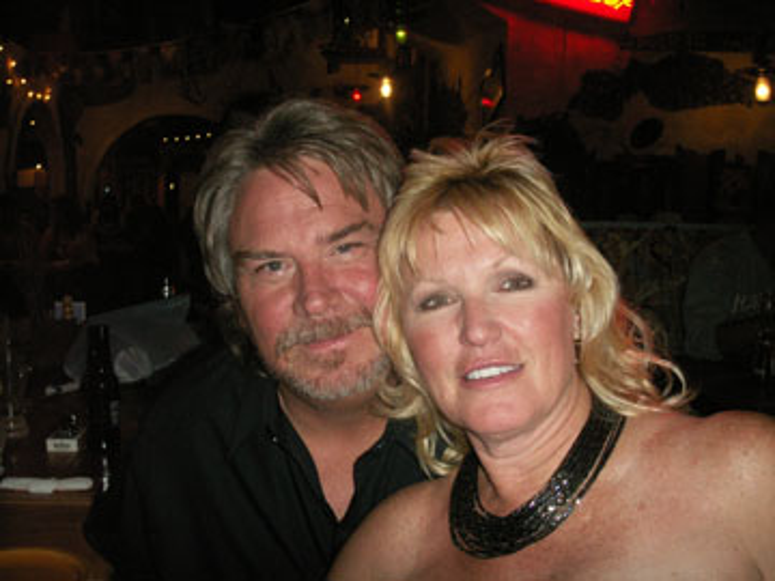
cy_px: 290
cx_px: 388
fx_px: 828
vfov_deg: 38.7
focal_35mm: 37
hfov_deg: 50.1
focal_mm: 7.7
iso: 160
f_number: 3.5
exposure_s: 1/40
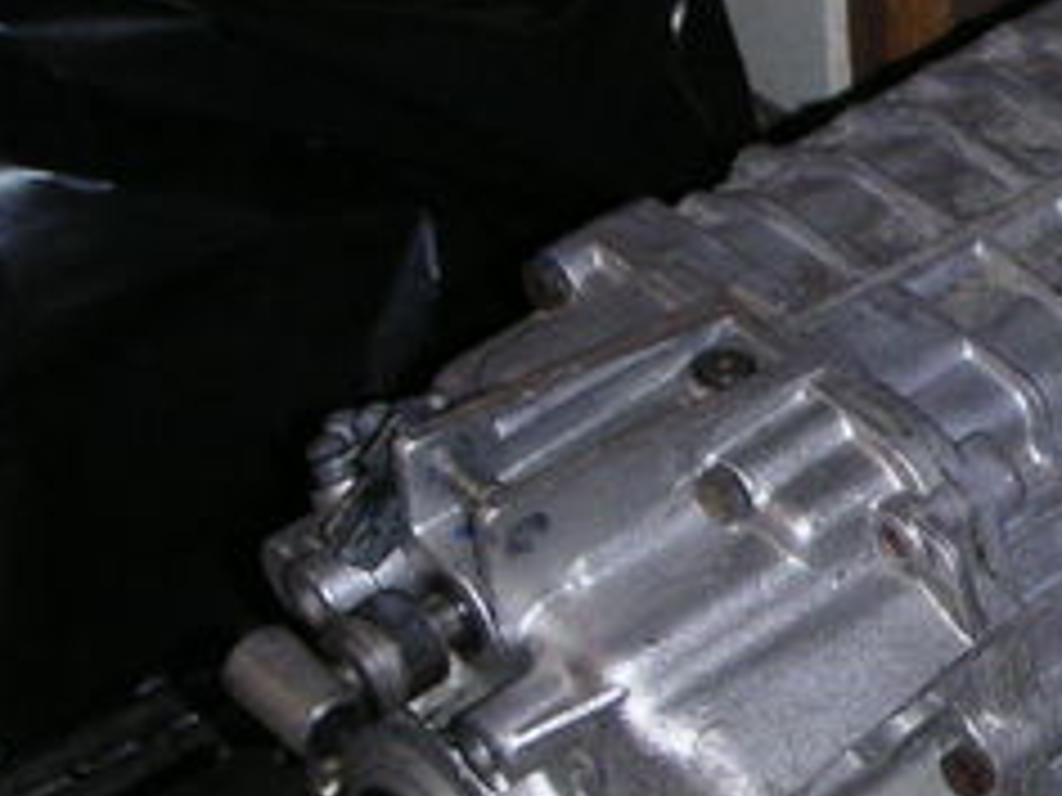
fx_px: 3160
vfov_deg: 14.4
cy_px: 445
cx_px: 1170
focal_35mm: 103
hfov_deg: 18.4
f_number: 2.8
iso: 160
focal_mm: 6
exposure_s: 1/45
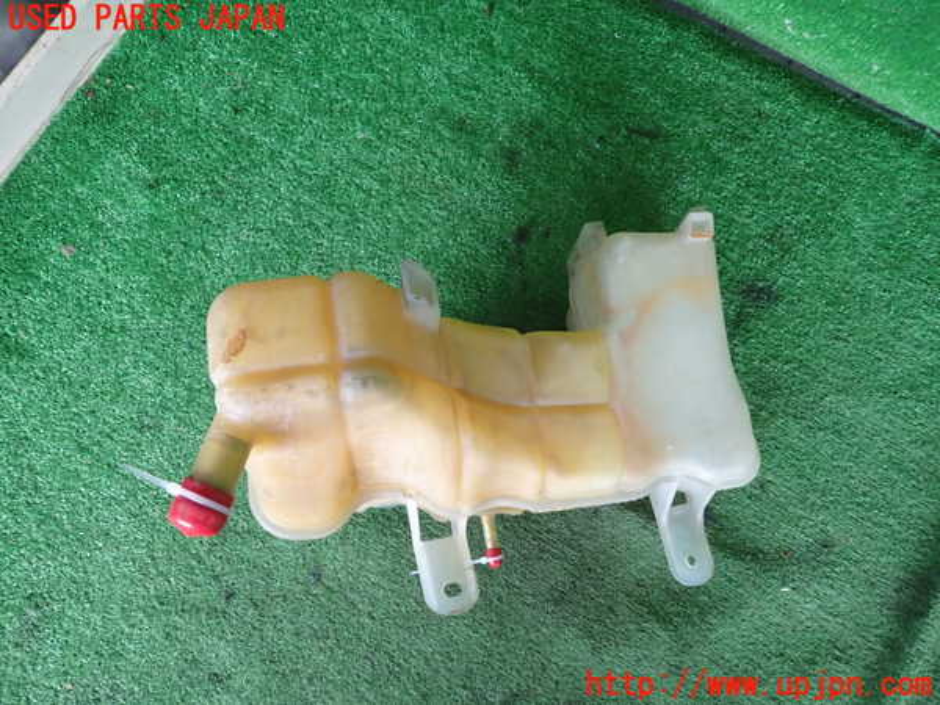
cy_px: 352
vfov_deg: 54.9
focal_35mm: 25
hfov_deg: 69.4
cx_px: 470
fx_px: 679
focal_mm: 4.5
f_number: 2
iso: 200
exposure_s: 1/60
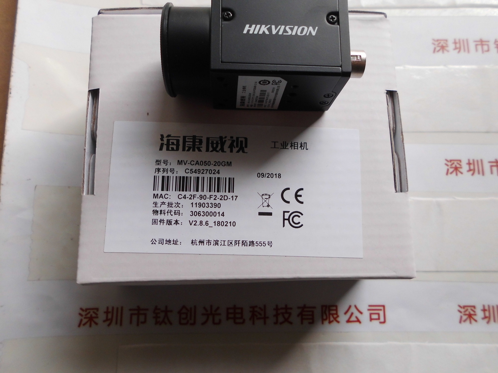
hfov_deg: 67.3
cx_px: 249
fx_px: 374
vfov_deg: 53.1
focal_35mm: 26
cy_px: 186
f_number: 3.2
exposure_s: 1/189
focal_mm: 4.6
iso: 100
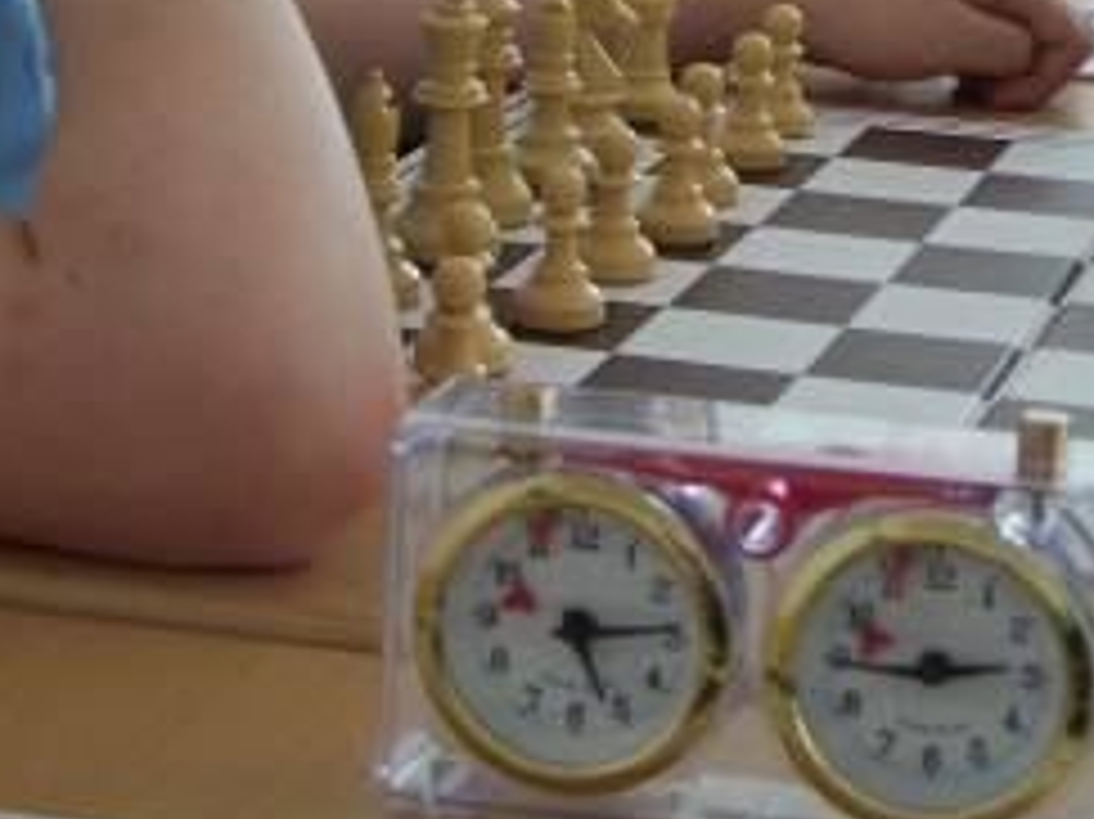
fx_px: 3980
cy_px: -171
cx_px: 977
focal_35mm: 126
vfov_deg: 11.5
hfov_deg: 15.5
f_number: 3
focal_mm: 8.5
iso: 125
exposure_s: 1/30
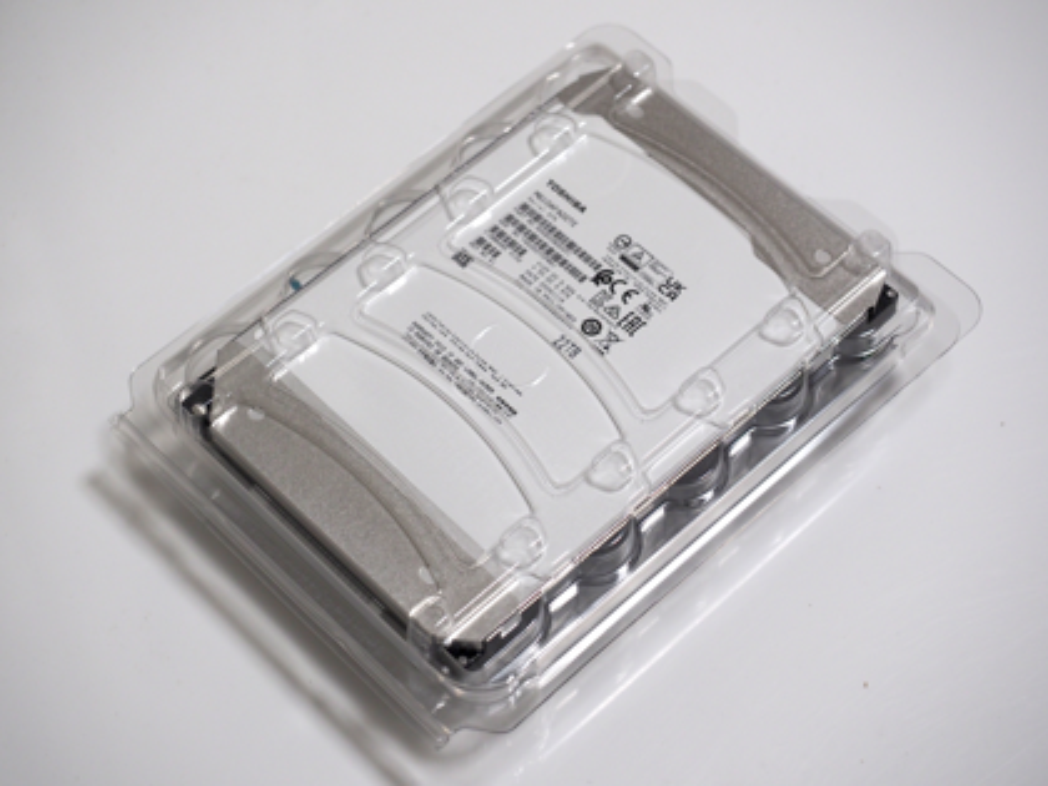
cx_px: 524
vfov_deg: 18.4
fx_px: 2422
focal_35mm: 80
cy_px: 393
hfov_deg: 24.4
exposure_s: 1/100
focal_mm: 40
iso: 500
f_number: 4
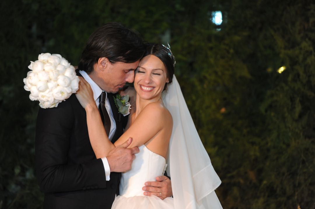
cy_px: 104
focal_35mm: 200
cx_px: 158
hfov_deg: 10.3
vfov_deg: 6.9
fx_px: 1748
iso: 2500
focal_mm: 200
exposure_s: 1/160
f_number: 2.8
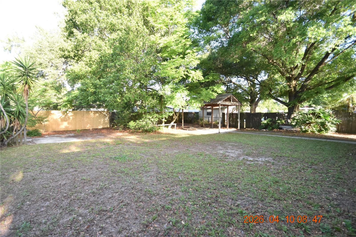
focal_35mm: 15
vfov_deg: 77.3
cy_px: 118
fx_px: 148
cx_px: 178
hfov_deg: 100.4
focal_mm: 10
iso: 800
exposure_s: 1/500
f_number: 3.5
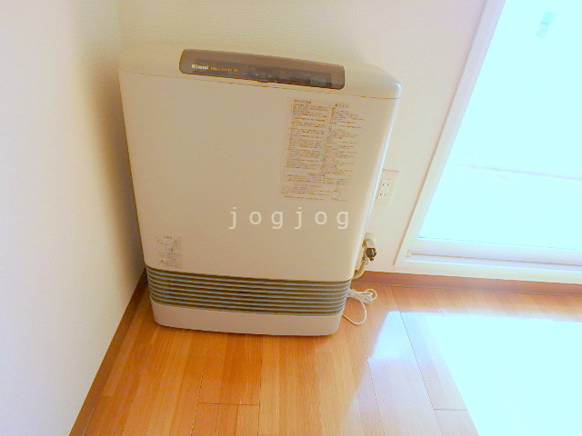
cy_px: 218
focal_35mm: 21
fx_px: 353
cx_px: 291
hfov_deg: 79.0
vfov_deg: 63.4
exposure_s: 1/160
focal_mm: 3.7
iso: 125
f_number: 3.5
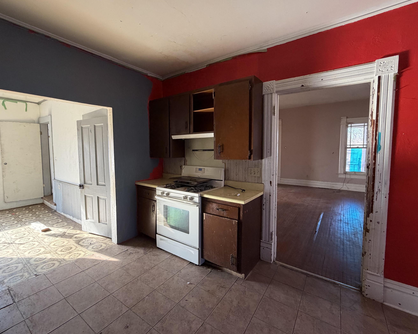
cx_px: 191
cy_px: 162
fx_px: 198
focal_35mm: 16
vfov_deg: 80.4
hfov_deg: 92.9
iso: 320
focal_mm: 2.22
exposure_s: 1/121
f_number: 2.2
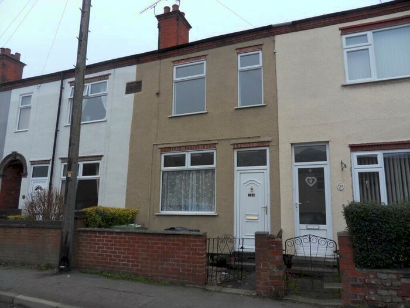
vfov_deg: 56.8
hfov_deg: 71.6
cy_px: 154
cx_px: 205
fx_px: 284
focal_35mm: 24
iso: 80
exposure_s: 1/125
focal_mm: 4.2
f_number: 3.3
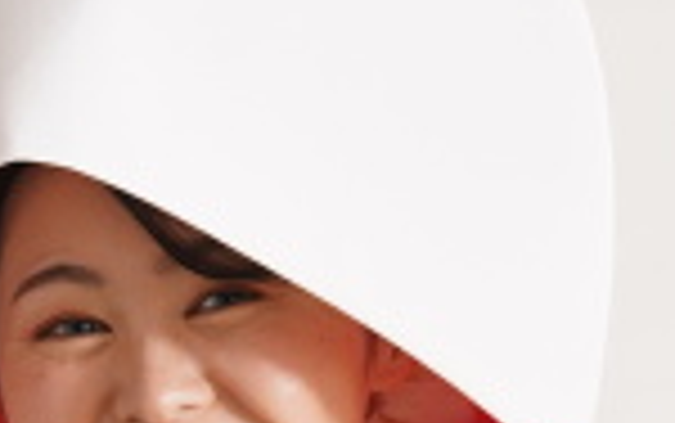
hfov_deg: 7.7
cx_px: -202
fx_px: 4989
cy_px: 713
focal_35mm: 271
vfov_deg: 4.8
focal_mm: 50
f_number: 4
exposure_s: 1/160
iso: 400
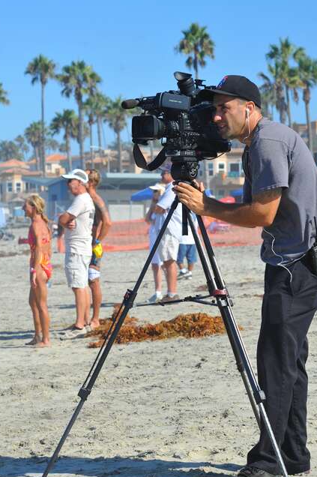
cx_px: 187
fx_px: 1415
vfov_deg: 19.1
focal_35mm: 107
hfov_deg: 12.8
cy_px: 294
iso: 400
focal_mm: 85
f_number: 8
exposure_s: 1/1000
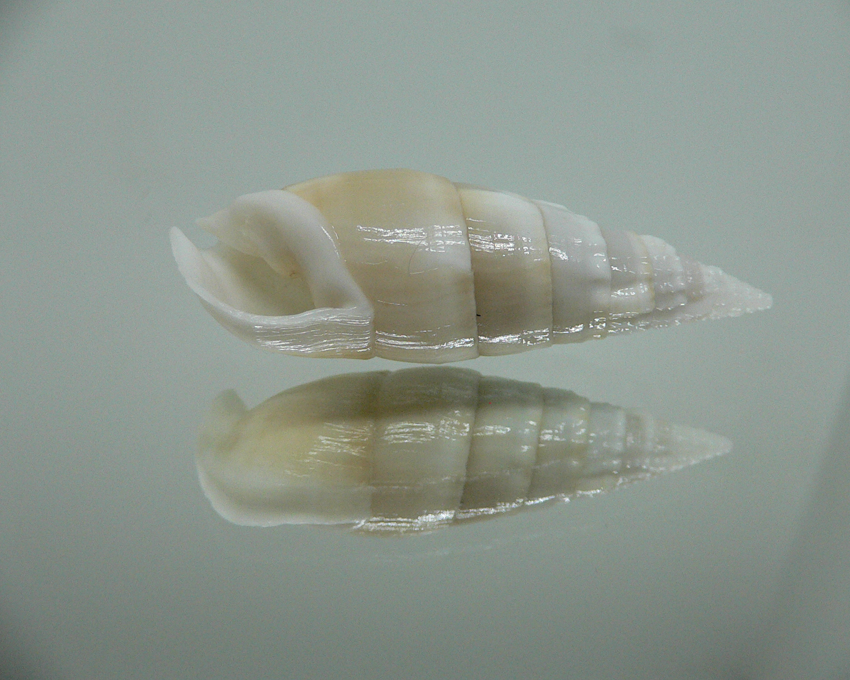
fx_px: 931
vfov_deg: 40.1
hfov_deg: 49.1
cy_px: 335
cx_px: 438
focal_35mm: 37
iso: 200
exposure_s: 1/60
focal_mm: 4.6
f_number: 2.8
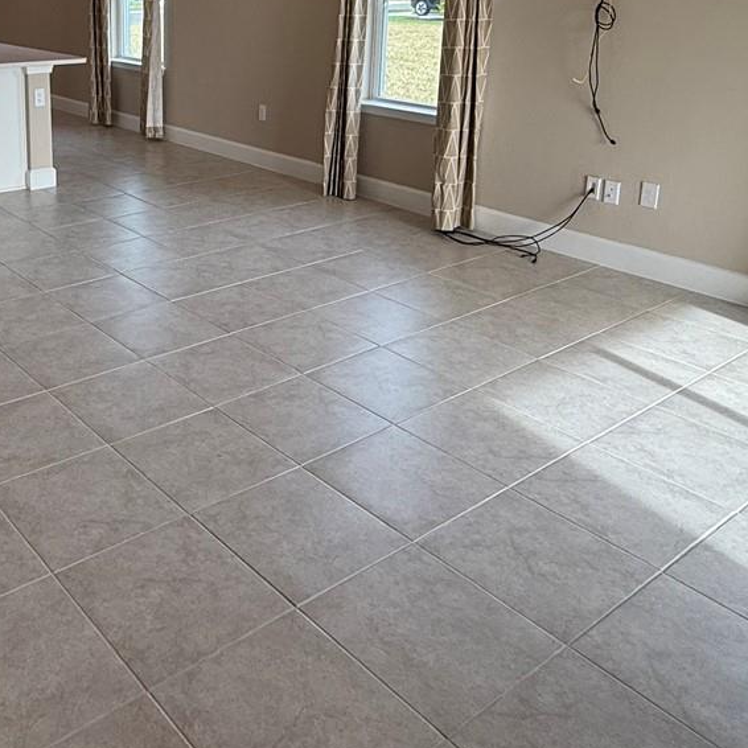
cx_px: 156
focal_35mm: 35
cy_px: 163
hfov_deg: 45.0
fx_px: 856
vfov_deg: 45.1
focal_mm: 2.22
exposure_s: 1/140
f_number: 2.2
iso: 64
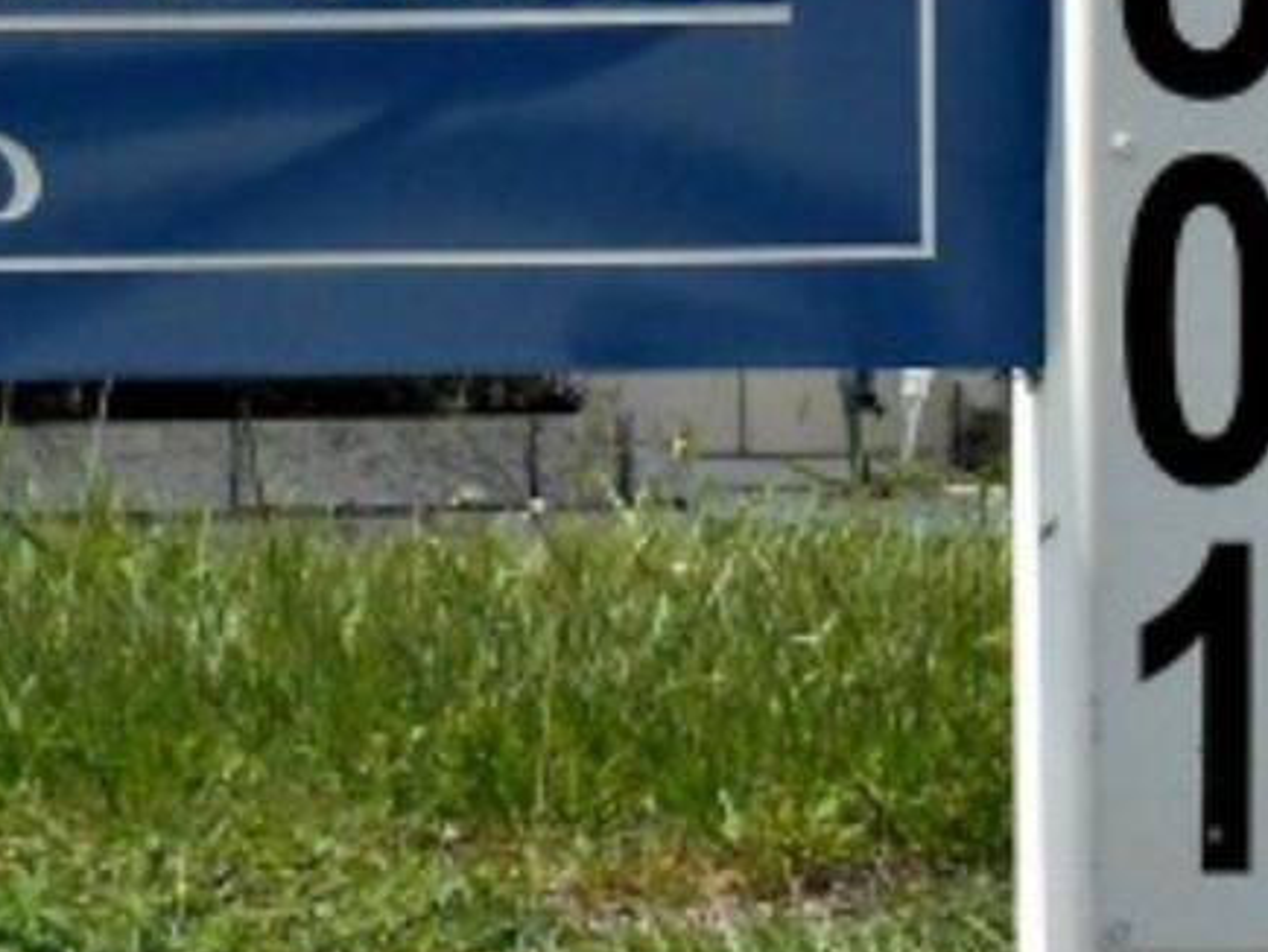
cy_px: 310
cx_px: -578
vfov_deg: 5.8
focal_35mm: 258
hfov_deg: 7.5
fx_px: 9456
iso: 80
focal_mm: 12.5
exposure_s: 1/800
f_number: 4.5
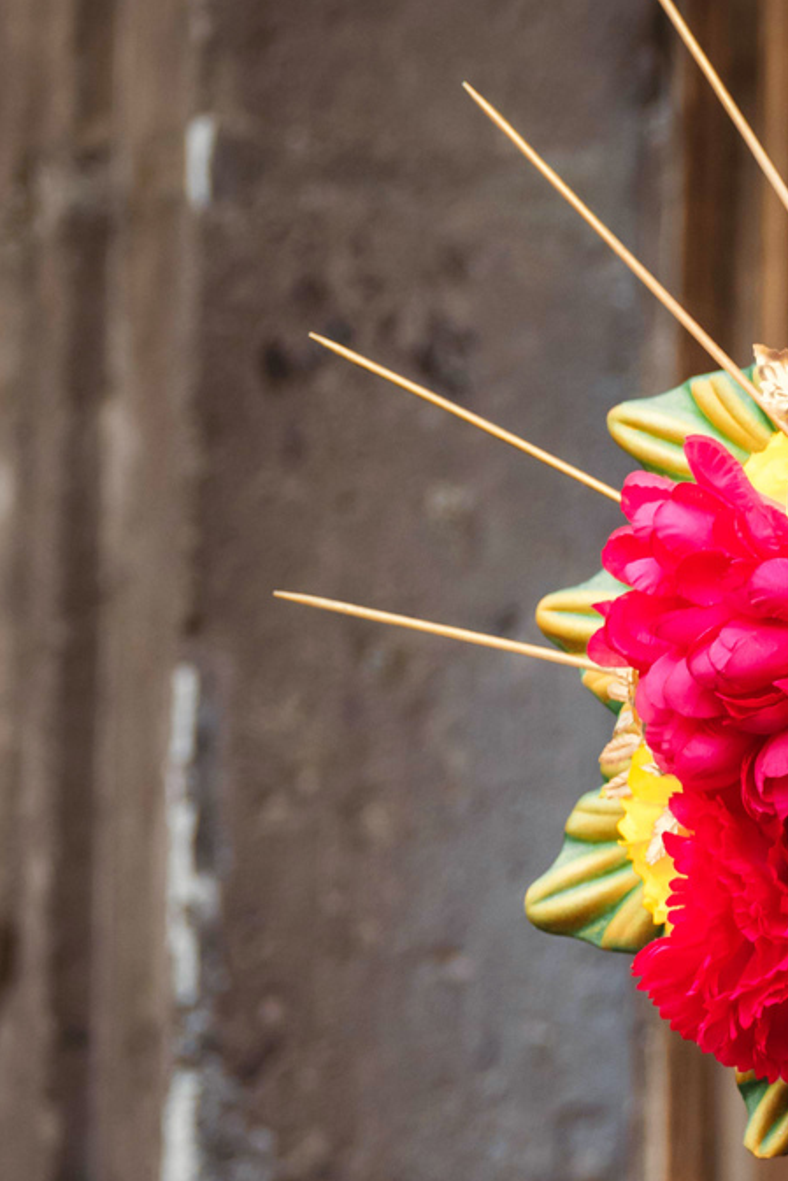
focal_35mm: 368
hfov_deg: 3.7
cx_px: 1135
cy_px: 820
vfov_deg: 5.6
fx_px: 12076
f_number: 5
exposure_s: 1/400
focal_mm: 120
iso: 500
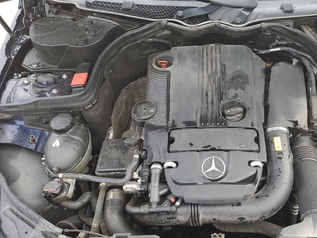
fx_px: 339
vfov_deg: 38.4
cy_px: 151
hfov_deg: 49.2
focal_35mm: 37
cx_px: 214
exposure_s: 1/182
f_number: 1.5
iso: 50
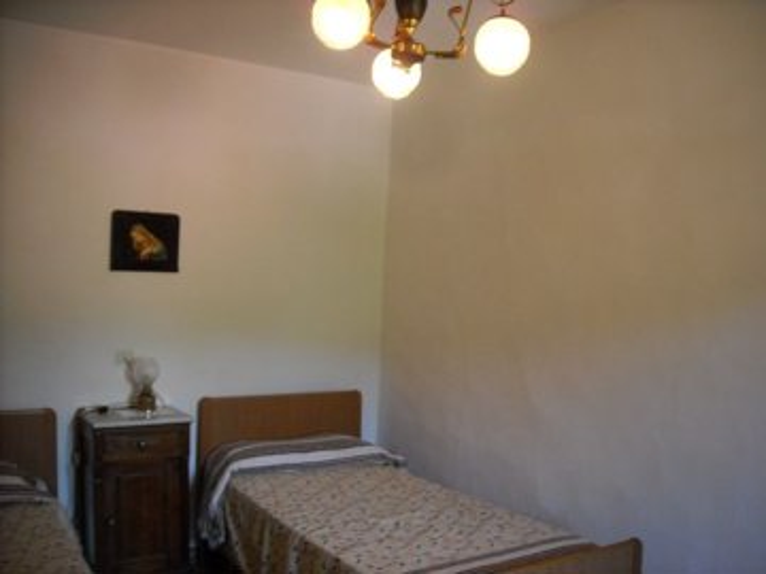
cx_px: 383
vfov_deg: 40.7
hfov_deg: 52.6
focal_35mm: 35
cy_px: 287
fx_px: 774
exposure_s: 1/60
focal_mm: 5.7
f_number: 2.8
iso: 336
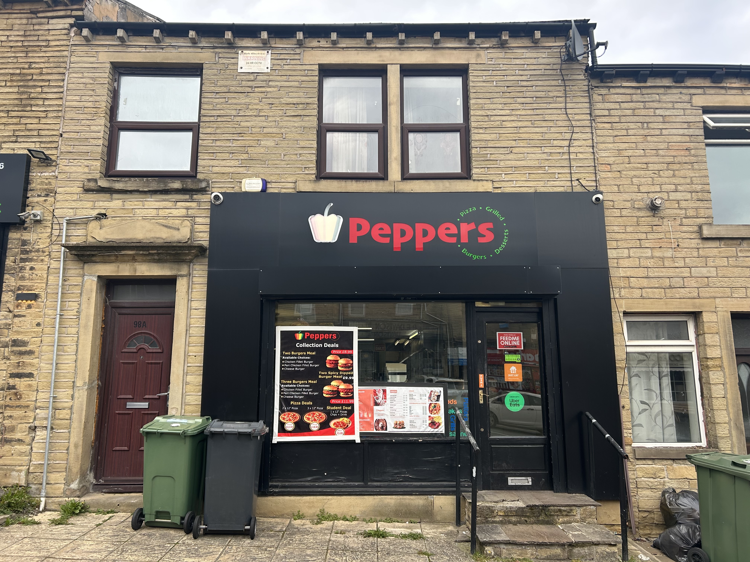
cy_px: 281
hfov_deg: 67.3
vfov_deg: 53.1
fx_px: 563
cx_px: 375
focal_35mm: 26
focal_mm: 5.7
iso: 50
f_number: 1.5
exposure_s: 1/621
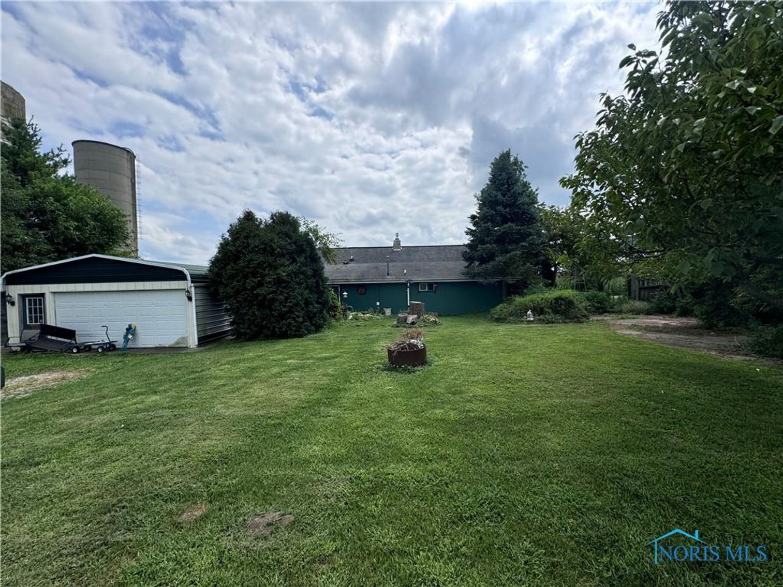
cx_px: 392
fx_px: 317
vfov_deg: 85.7
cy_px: 294
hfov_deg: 102.1
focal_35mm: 14
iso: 50
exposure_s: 1/2770
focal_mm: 2.22
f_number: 2.2
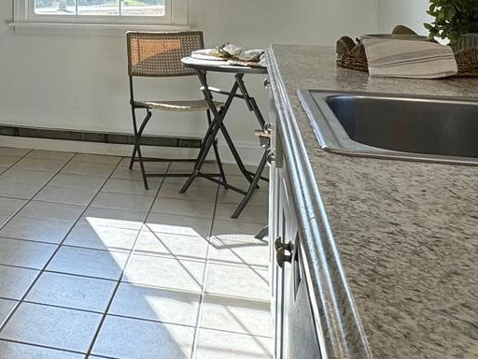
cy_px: 0
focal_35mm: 56
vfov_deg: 24.9
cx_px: -32
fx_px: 773
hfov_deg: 31.0
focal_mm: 2.22
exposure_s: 1/120
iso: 50
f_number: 2.2
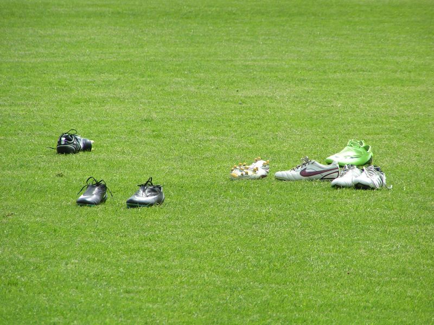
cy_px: 162
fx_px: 4764
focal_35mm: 380
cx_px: 217
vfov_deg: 3.9
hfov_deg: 5.2
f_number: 4.5
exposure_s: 1/640
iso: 50
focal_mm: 58
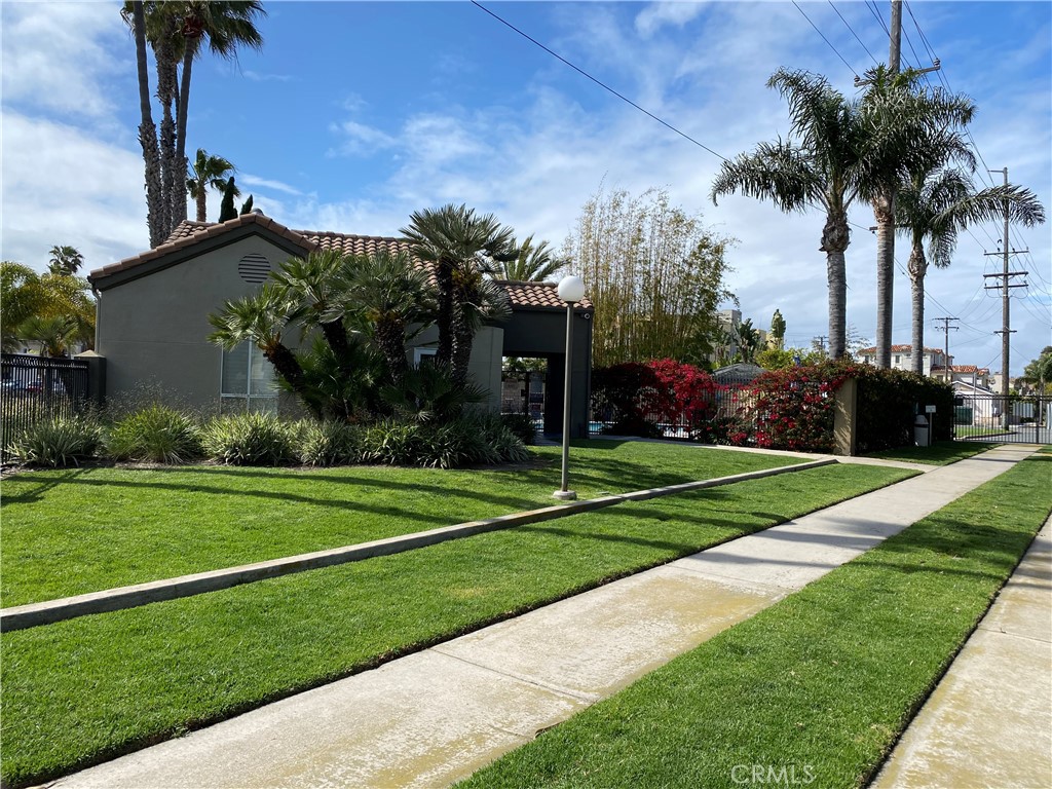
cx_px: 526
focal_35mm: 26
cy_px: 394
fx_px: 790
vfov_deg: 53.1
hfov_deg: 67.3
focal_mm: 4.25
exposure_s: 1/3300
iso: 32
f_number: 1.8
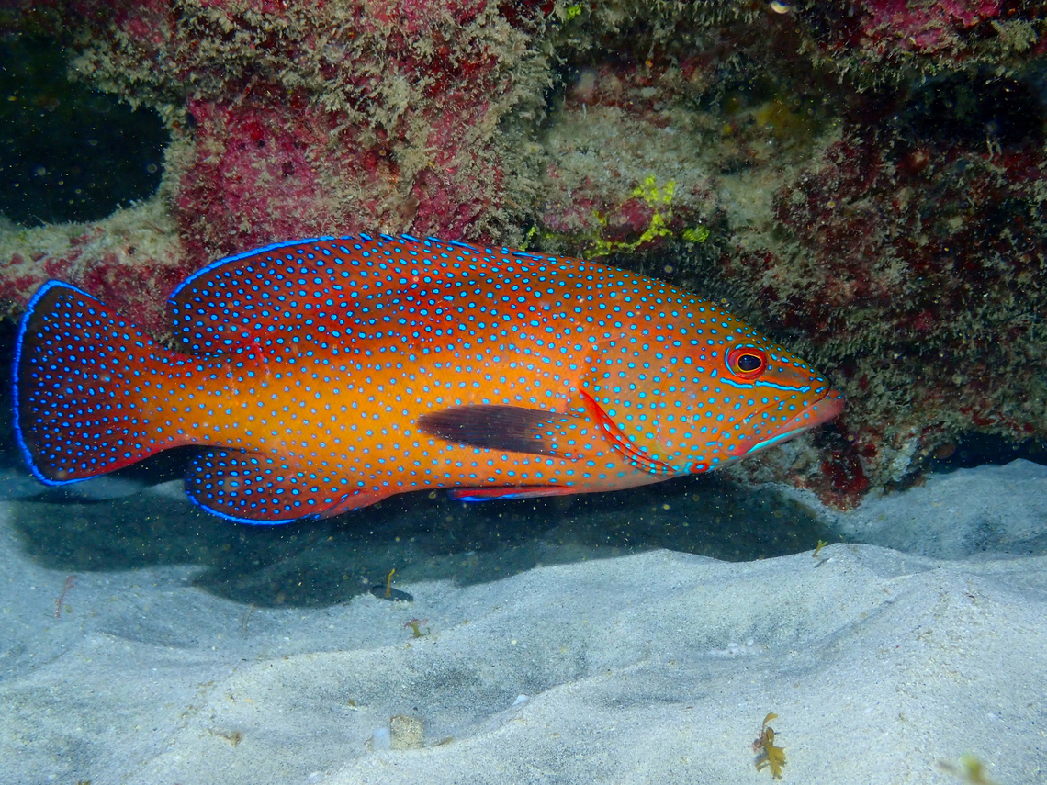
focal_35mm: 57
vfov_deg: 25.7
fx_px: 1724
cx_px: 524
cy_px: 392
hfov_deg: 33.8
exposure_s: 1/100
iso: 200
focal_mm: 10.29
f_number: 5
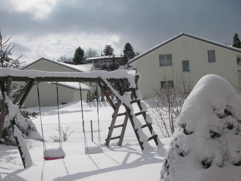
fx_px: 383
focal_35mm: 55
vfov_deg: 26.6
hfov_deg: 34.9
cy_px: 90
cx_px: 120
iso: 50
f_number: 7.1
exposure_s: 1/750
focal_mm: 9.1
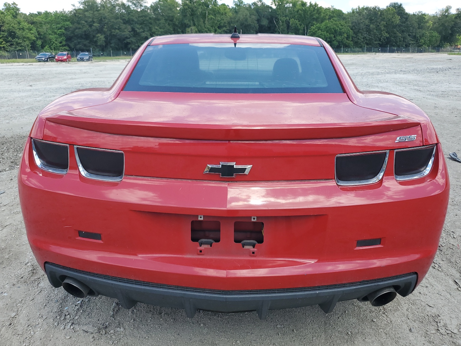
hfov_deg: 65.3
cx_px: 235
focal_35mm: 27
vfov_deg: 51.4
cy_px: 169
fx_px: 360
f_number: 1.5
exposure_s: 1/1250
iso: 50
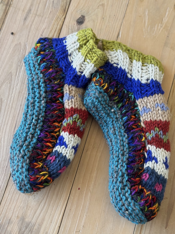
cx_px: 88
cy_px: 117
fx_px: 324
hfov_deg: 30.3
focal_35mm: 48
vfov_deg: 39.7
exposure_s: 1/126
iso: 80
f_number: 1.78
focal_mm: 6.76
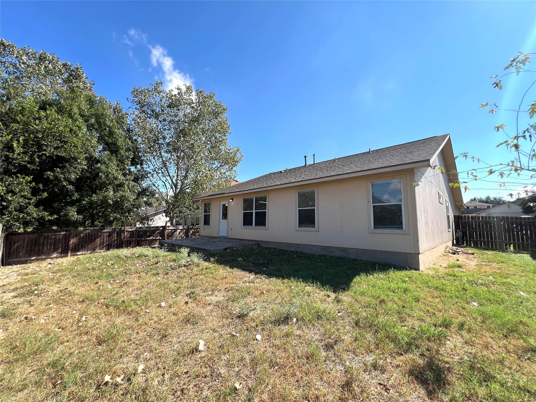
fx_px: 201
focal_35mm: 13
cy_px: 201
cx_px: 268
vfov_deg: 89.9
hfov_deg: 106.2
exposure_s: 1/1043
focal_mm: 1.57
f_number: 1.8
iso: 32
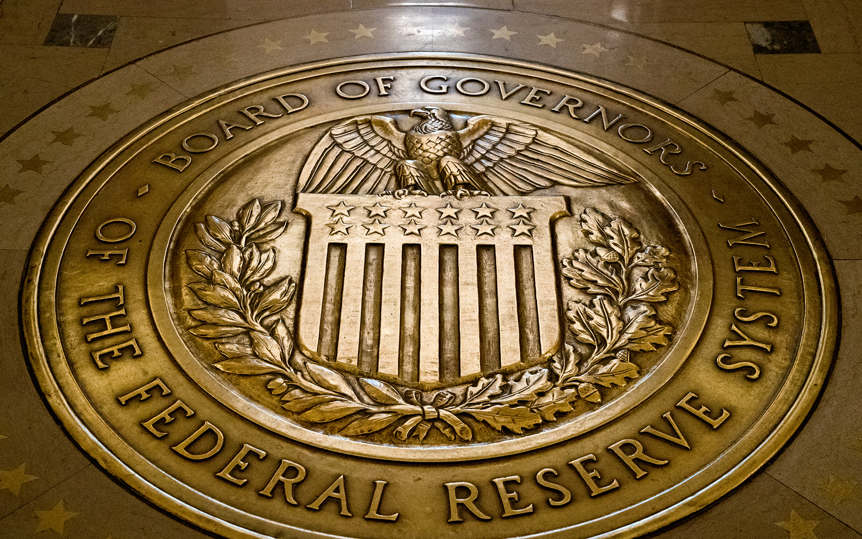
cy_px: 292
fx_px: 1316
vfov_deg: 23.1
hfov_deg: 36.3
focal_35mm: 56
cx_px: 424
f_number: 6.3
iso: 12800
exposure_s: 1/250
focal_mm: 54
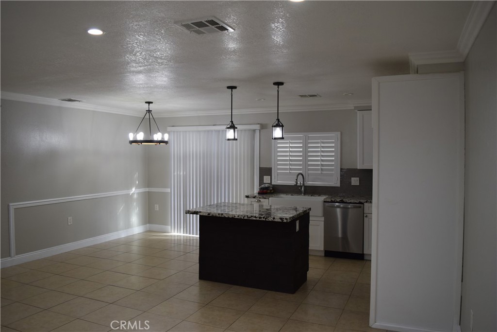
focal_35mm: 27
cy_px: 166
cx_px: 248
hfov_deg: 67.4
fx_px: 373
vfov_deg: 47.9
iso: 500
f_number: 4
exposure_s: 1/60
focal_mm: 18
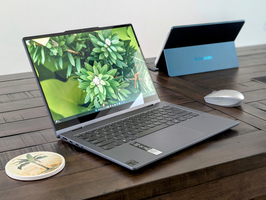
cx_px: 133
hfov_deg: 38.9
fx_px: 377
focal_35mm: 49
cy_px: 100
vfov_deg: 29.7
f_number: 1.68
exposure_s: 1/30
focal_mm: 6.9
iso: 104
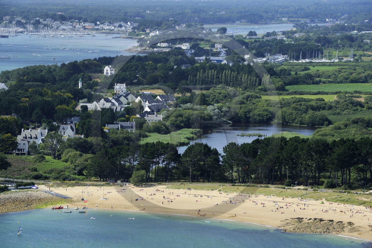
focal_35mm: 145
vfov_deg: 9.4
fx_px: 1497
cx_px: 186
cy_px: 124
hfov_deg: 14.2
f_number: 9
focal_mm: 145
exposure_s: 1/1000
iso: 400
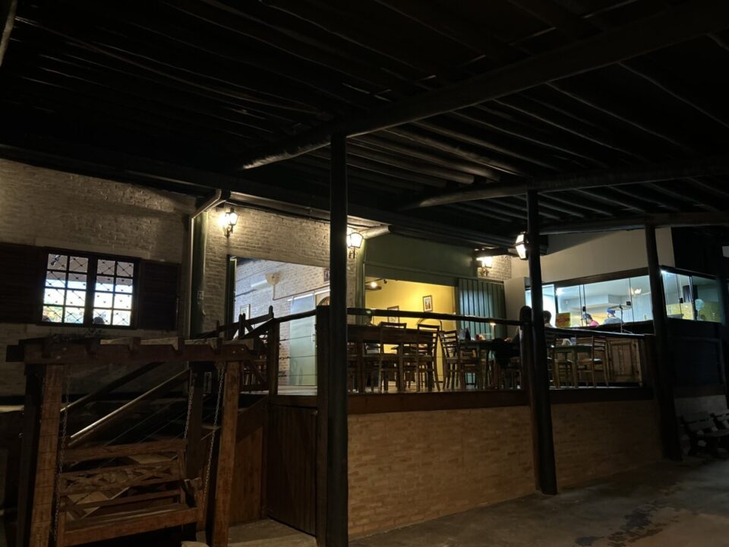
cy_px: 274
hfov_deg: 67.3
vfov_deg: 53.1
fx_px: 548
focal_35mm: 26
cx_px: 364
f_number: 1.5
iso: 500
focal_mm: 5.7
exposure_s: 1/30
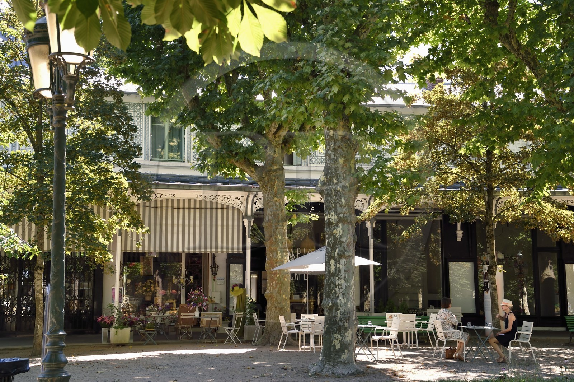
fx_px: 876
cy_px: 191
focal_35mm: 55
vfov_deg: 24.6
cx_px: 287
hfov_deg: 36.3
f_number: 9
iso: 200
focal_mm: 55
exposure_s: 1/80
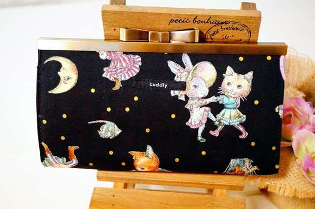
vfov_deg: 28.9
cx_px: 158
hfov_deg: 42.4
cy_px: 104
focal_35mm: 46
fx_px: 406
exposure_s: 1/250
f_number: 5
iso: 16000
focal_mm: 31
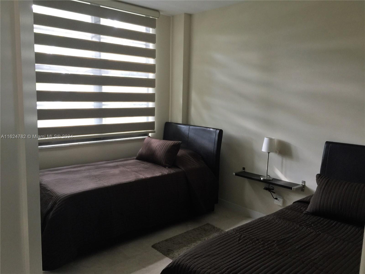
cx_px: 182
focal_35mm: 29
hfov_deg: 61.7
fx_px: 306
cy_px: 137
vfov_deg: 48.2
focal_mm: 4.15
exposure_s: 1/15
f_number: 2.2
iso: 40
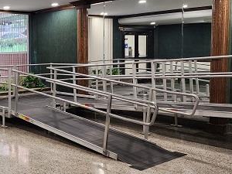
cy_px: 75
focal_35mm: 49
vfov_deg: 29.6
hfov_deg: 35.8
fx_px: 328
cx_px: 11
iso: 500
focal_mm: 6.4
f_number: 1.8
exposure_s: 1/120
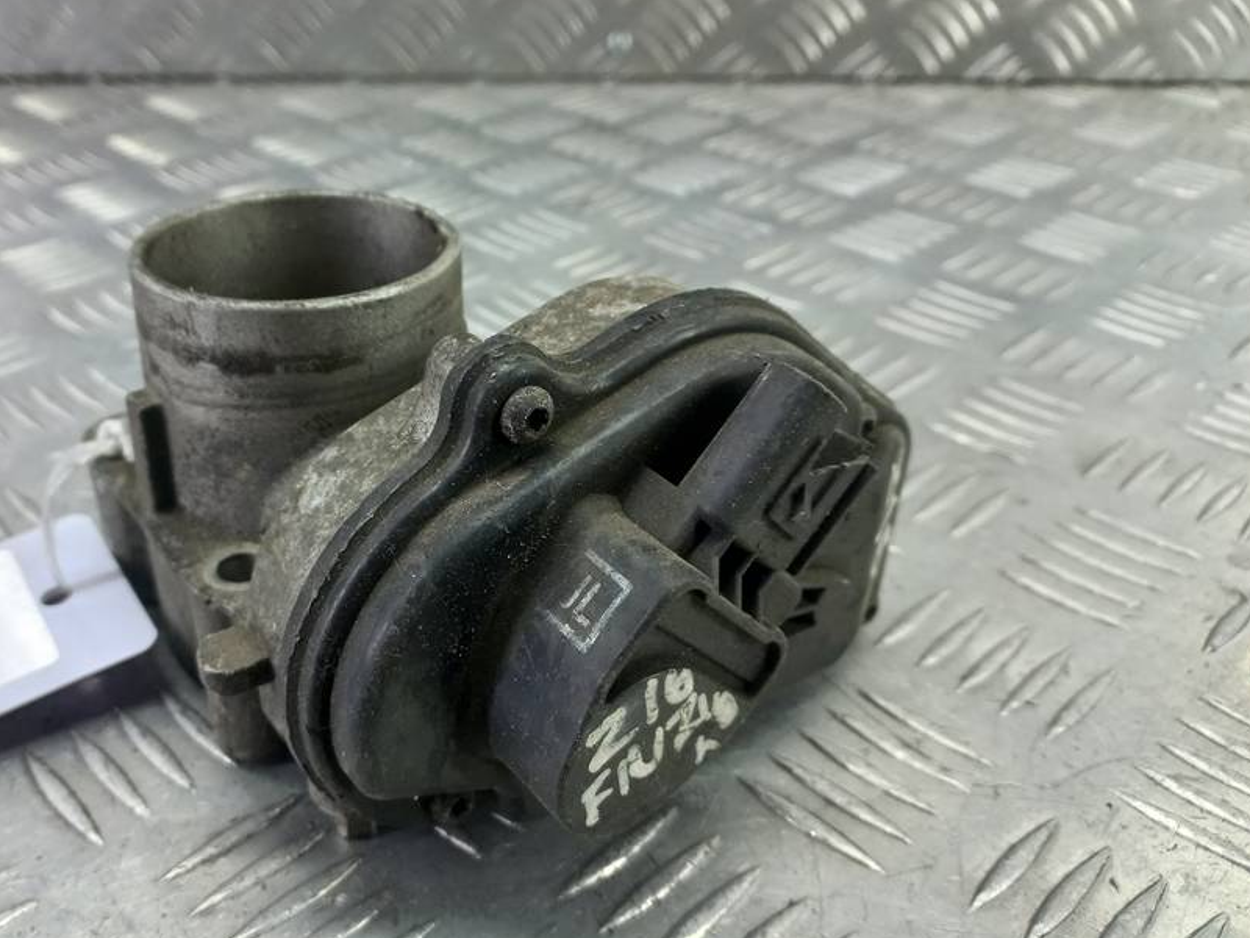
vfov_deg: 44.2
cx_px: 472
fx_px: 1156
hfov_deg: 56.2
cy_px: 458
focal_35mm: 32
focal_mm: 4.6
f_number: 1.8
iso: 80
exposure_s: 1/50
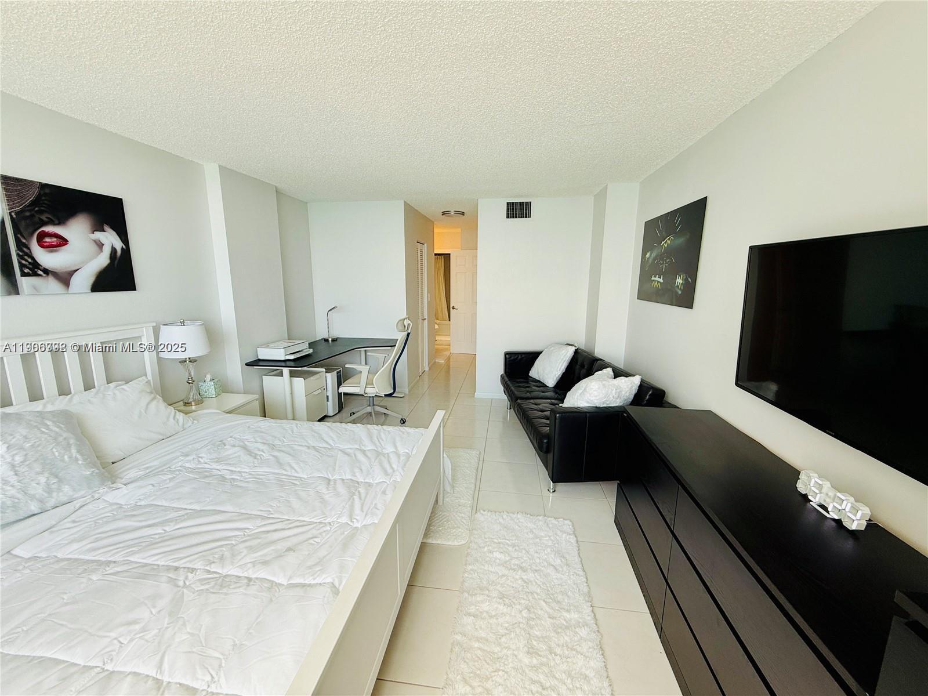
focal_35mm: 14
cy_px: 348
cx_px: 464
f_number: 2.2
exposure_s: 1/148
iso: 50
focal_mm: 2.22
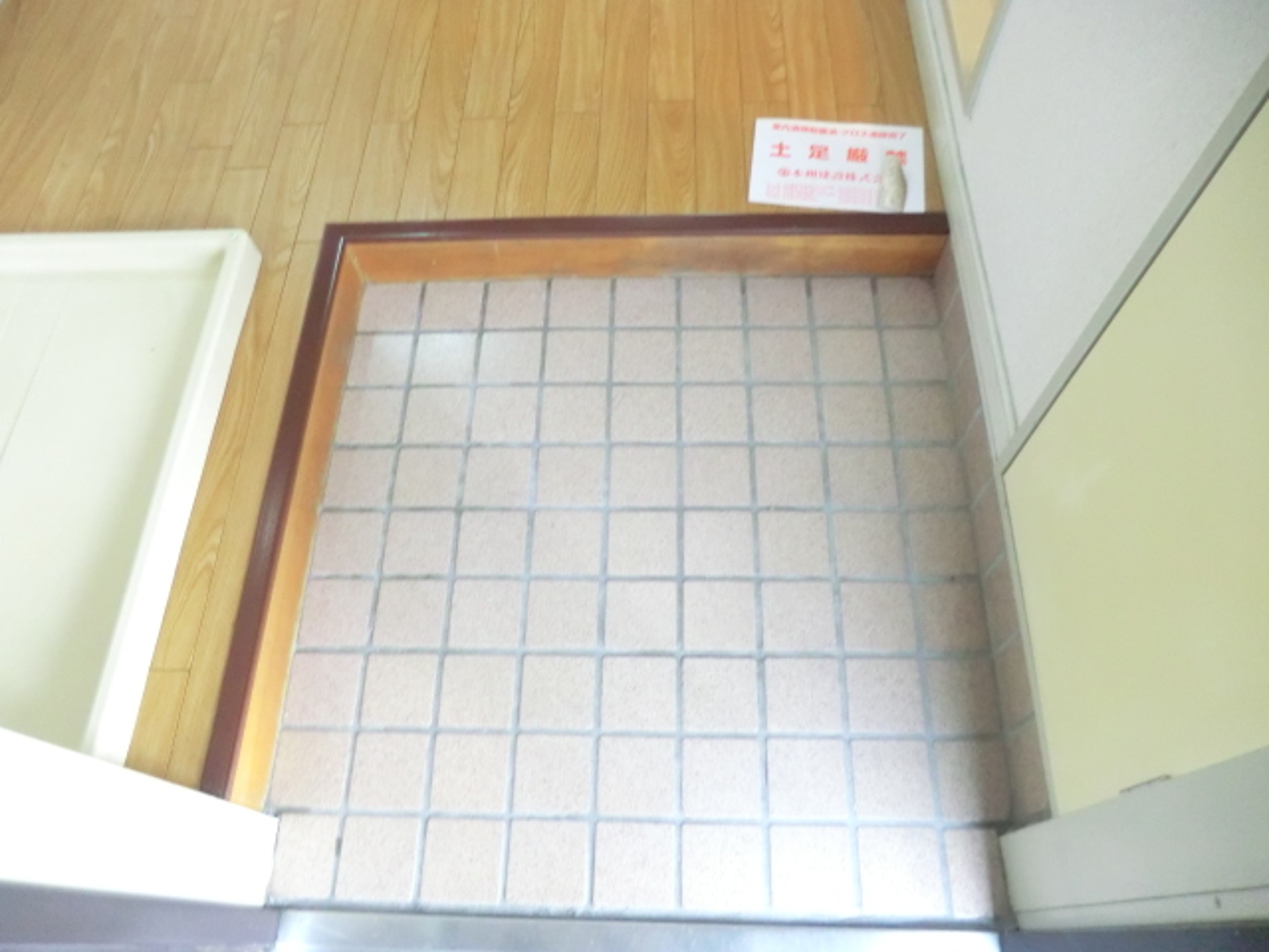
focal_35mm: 24
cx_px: 634
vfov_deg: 56.8
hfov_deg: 71.6
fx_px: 880
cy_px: 476
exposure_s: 1/15
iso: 800
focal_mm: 4.3
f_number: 3.2
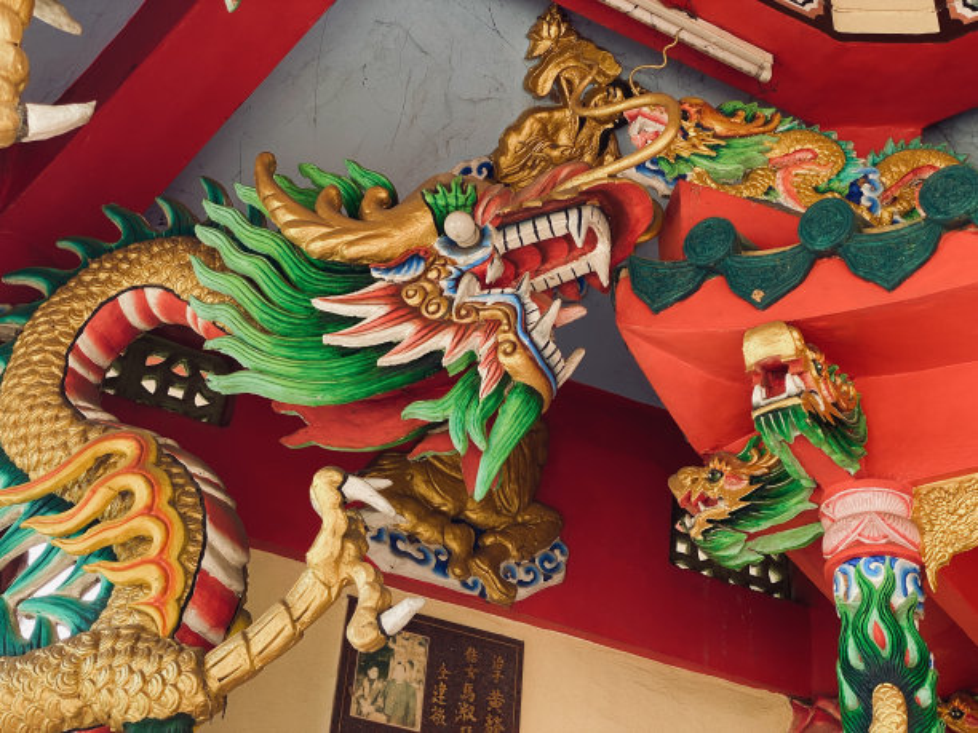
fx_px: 1469
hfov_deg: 36.8
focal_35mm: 52
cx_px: 489
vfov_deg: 28.0
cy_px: 366
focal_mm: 6
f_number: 2
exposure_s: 1/122
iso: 32
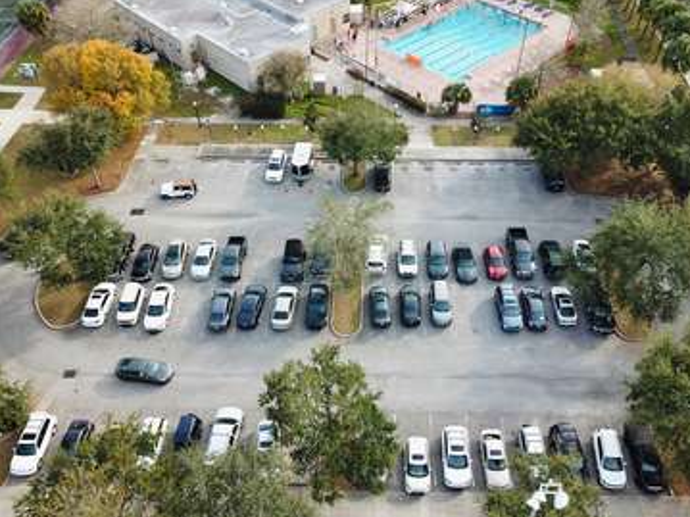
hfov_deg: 61.5
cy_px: 283
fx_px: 578
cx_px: 381
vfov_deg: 48.1
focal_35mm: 29
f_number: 2.2
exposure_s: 1/310
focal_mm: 4.73
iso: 100
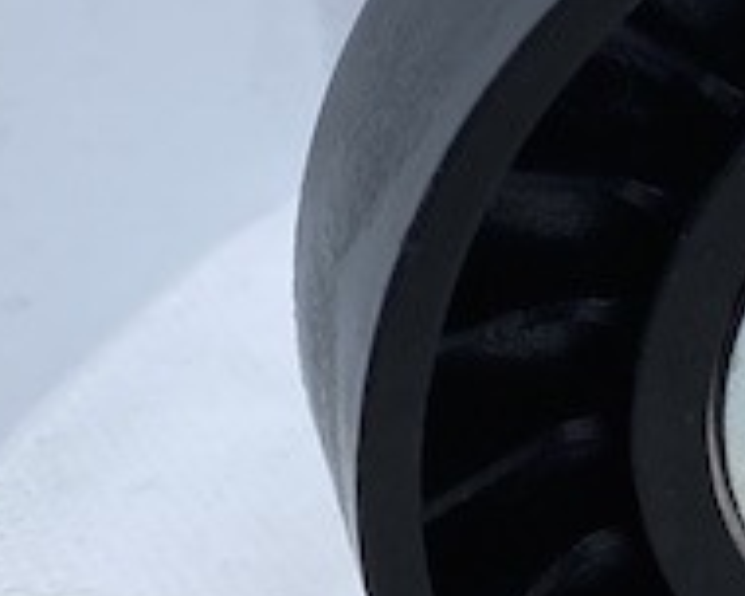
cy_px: 51
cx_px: 1698
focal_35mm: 137
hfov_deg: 11.8
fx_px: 3021
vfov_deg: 11.2
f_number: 1.8
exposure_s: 1/375
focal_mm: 4.25
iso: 32
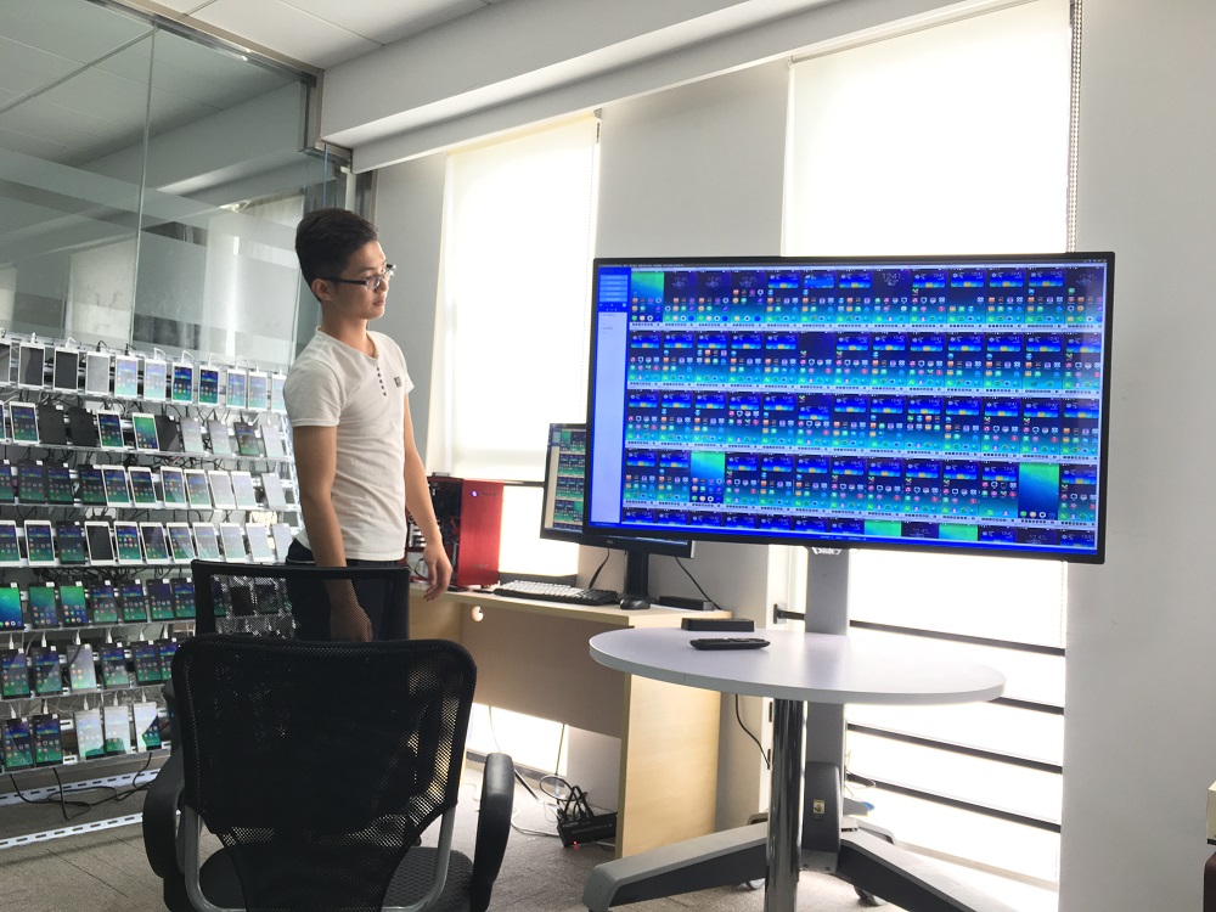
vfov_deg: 48.2
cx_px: 608
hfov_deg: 61.7
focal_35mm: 29
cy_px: 456
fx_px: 1019
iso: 40
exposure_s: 1/33
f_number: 2.2
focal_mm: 4.15
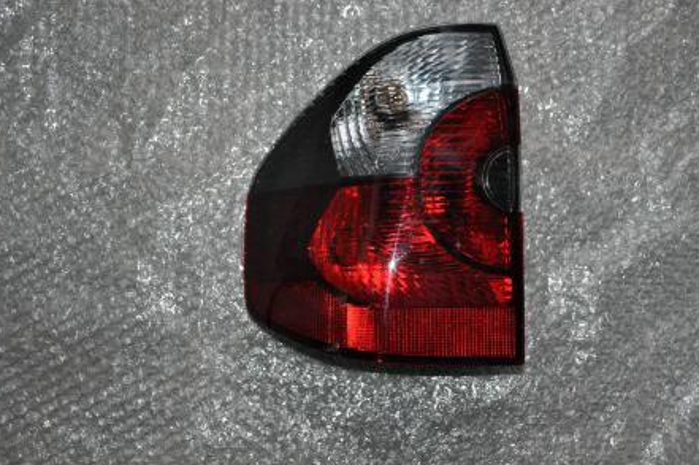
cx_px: 377
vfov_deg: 22.7
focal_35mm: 60
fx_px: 1155
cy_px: 209
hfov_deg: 33.6
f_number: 4.5
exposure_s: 1/60
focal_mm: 35
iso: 800
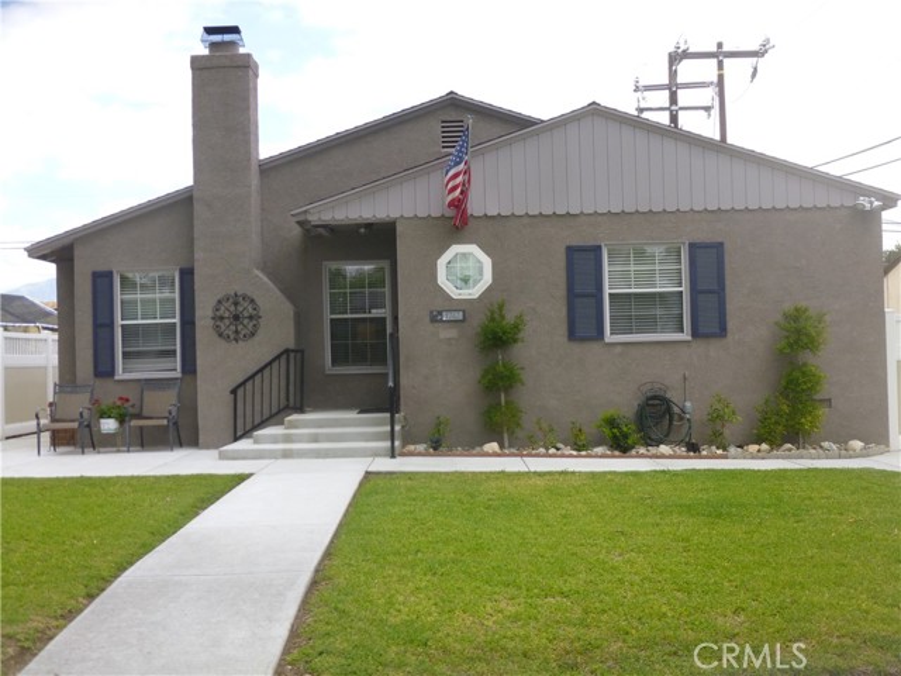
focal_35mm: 36
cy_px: 338
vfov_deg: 39.7
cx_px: 450
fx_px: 937
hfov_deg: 51.4
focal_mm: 6.5
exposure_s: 1/400
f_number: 3.6
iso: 100
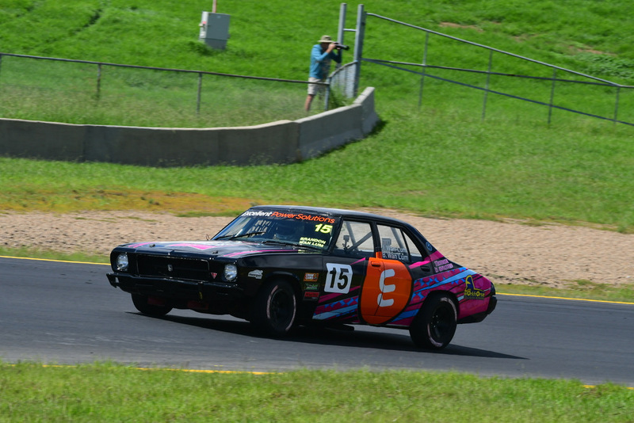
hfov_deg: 5.5
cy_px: 212
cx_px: 317
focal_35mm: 375
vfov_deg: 3.7
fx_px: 6606
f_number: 13
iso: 400
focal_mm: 250
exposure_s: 1/500
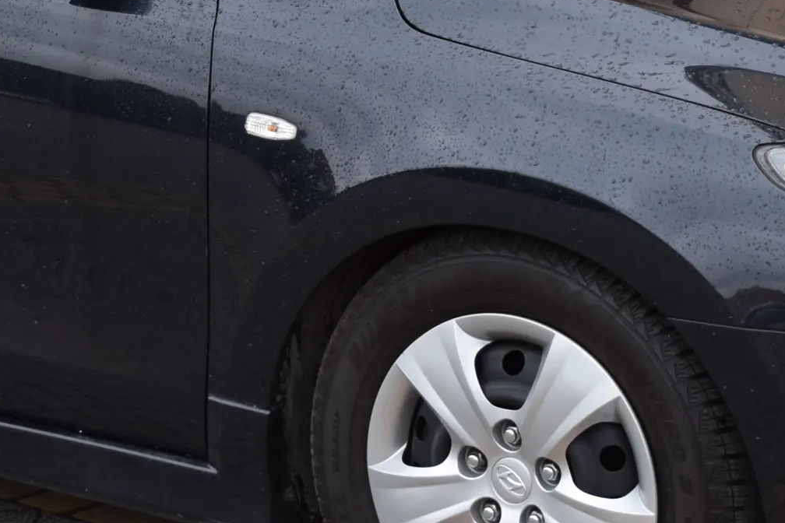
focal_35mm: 143
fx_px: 3116
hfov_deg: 14.3
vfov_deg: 9.5
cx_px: 303
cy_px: -68
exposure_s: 1/125
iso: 400
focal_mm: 25
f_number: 5.6
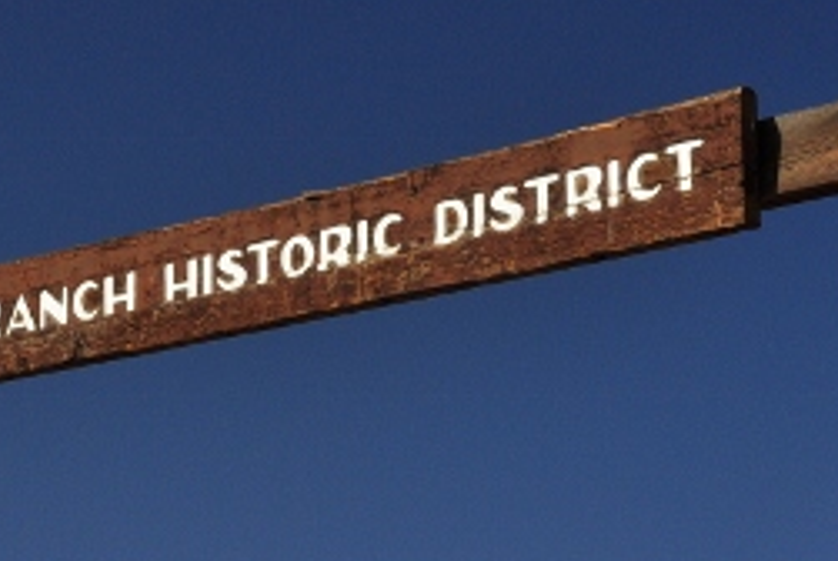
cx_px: 160
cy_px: 586
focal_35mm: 145
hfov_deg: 14.1
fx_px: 3379
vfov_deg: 9.4
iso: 200
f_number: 16
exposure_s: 1/180
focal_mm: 38
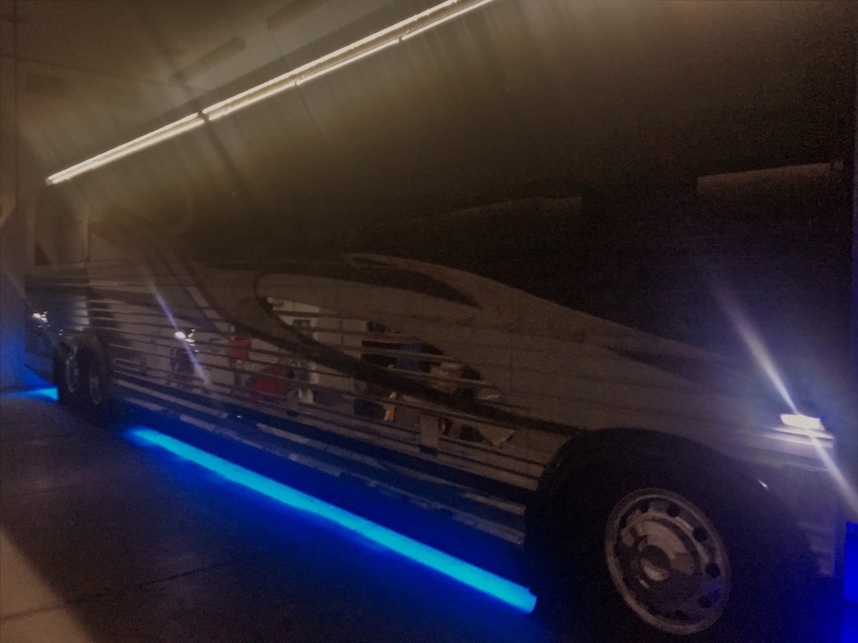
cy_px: 322
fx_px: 719
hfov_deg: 61.7
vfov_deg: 48.2
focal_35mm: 29
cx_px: 429
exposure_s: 1/20
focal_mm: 4.15
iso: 200
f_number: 2.2
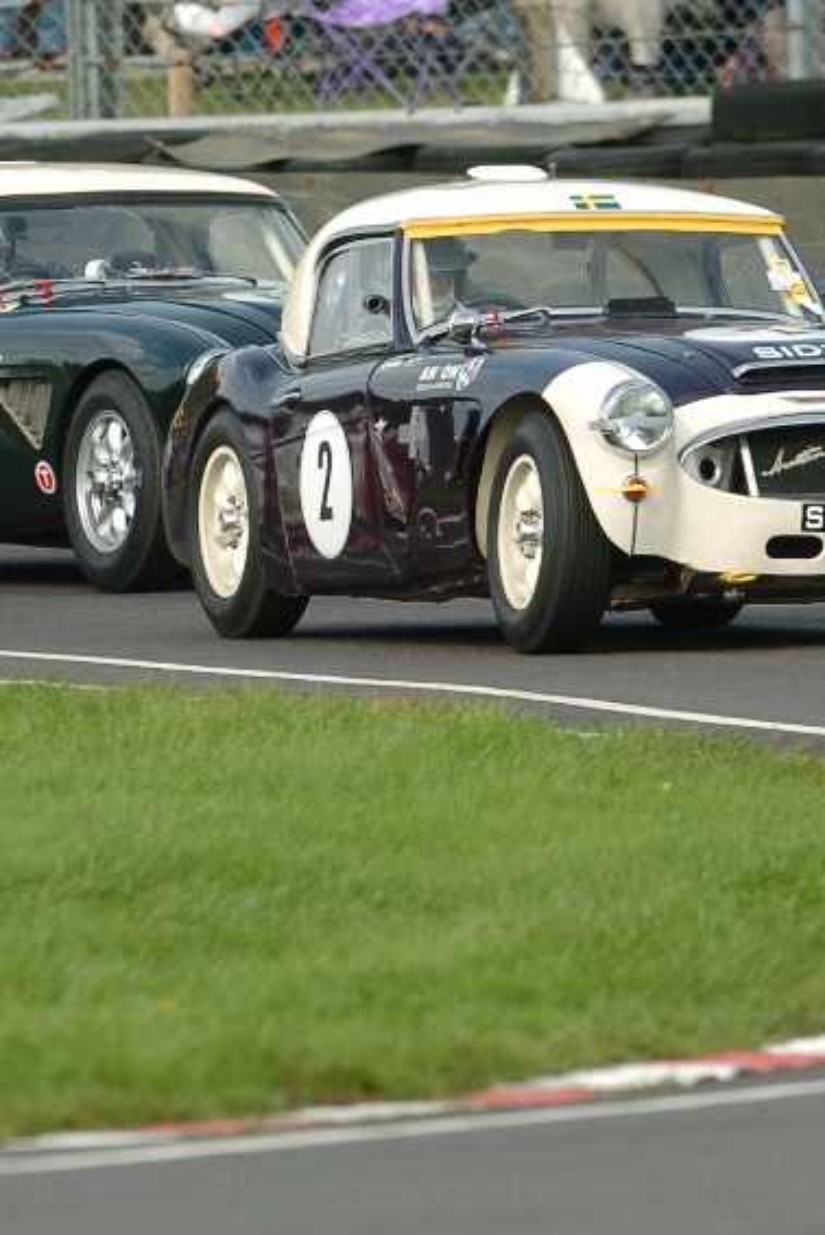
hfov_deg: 1.4
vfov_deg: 2.0
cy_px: 367
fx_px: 34845
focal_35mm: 1015
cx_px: 314
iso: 200
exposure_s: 1/800
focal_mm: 300
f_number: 5
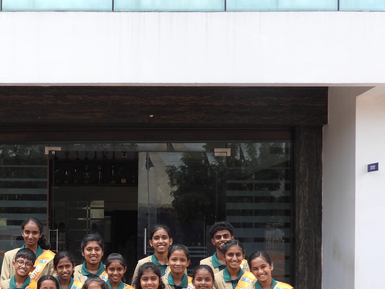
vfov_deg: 17.4
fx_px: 934
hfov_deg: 22.6
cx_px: 27
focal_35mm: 84
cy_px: 247
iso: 100
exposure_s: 1/640
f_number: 3.2
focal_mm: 7.9
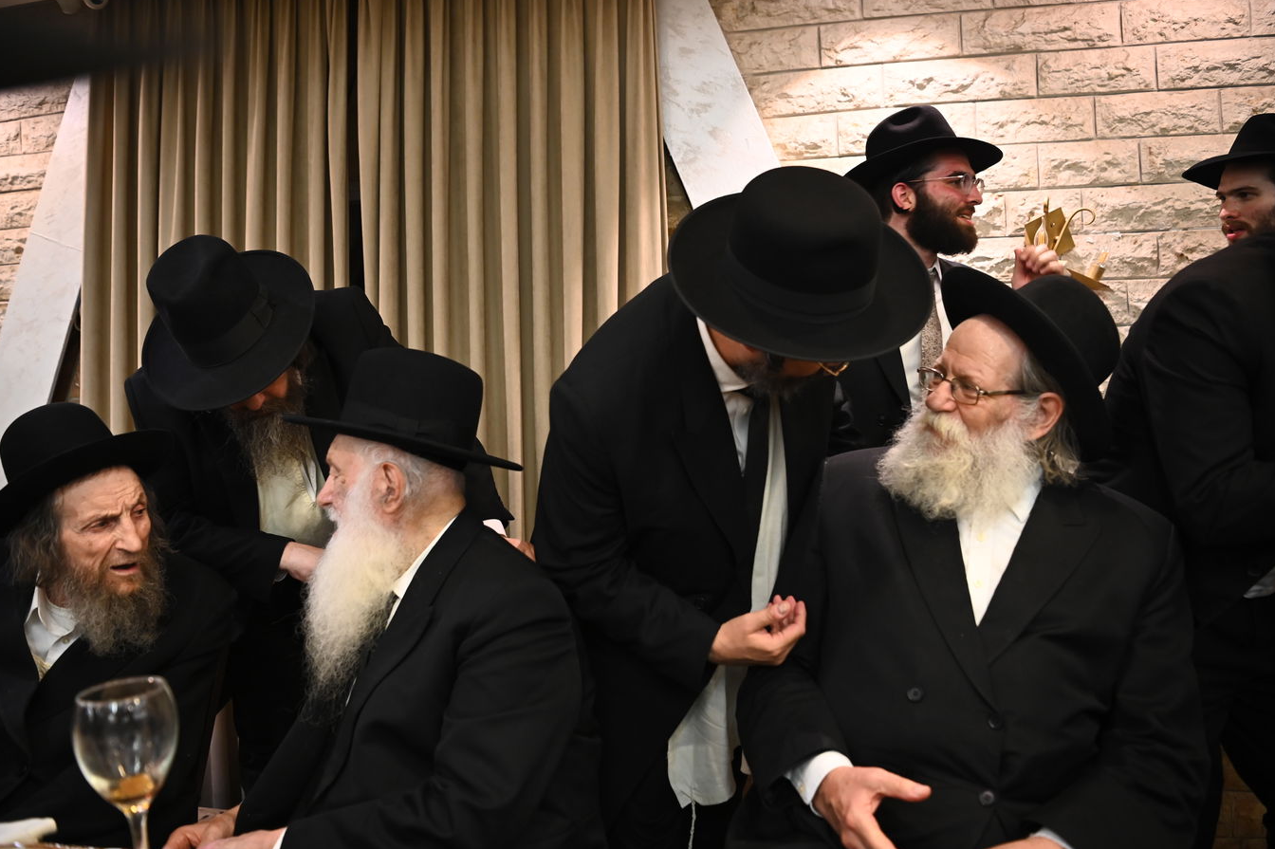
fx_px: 885
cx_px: 638
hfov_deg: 71.5
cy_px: 421
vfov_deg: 51.3
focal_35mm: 25
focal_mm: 24
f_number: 3.2
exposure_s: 1/160
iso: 1600
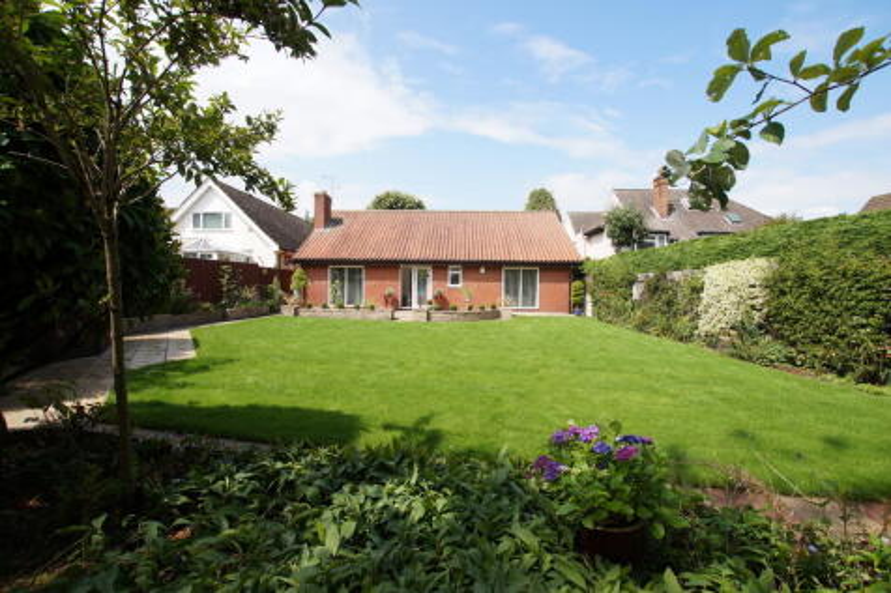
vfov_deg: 77.3
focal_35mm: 15
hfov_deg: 100.4
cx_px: 446
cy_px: 296
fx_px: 371
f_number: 7.1
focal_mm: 10
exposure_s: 1/200
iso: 100
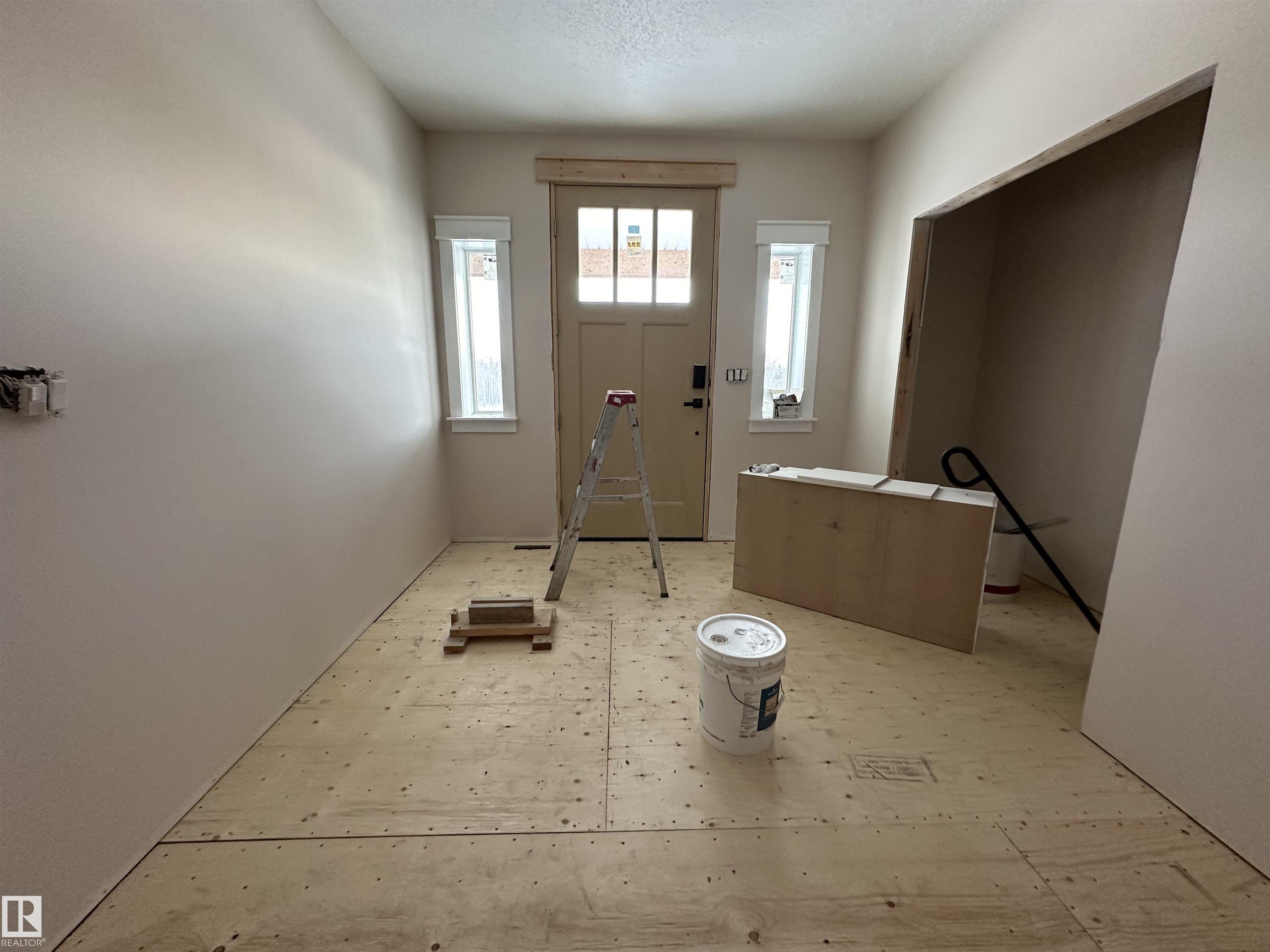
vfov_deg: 85.7
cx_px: 635
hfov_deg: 102.1
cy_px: 476
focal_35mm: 14
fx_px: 514
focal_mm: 2.22
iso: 320
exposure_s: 1/74
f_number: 2.2
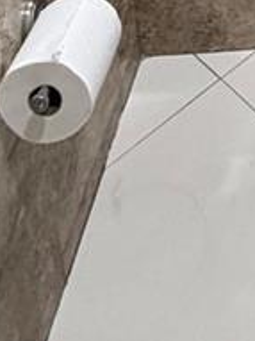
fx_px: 865
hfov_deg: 14.6
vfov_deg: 14.1
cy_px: -503
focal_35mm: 88
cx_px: 467
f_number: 2.2
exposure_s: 1/60
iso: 320
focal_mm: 2.22
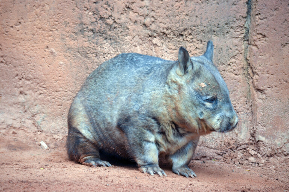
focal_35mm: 292
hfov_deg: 7.1
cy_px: 96
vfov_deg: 4.7
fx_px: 2344
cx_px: 144
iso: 400
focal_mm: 195
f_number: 5
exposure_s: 1/1000
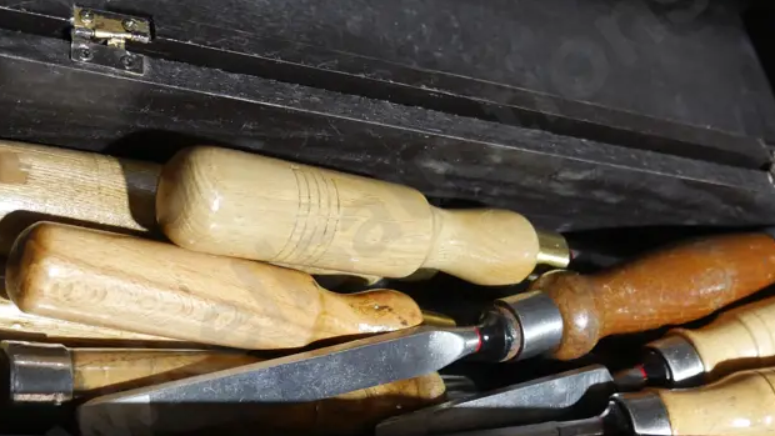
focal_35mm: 54
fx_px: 1110
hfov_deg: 38.4
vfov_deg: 22.2
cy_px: 179
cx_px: 429
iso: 800
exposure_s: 1/60
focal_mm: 15
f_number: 3.6
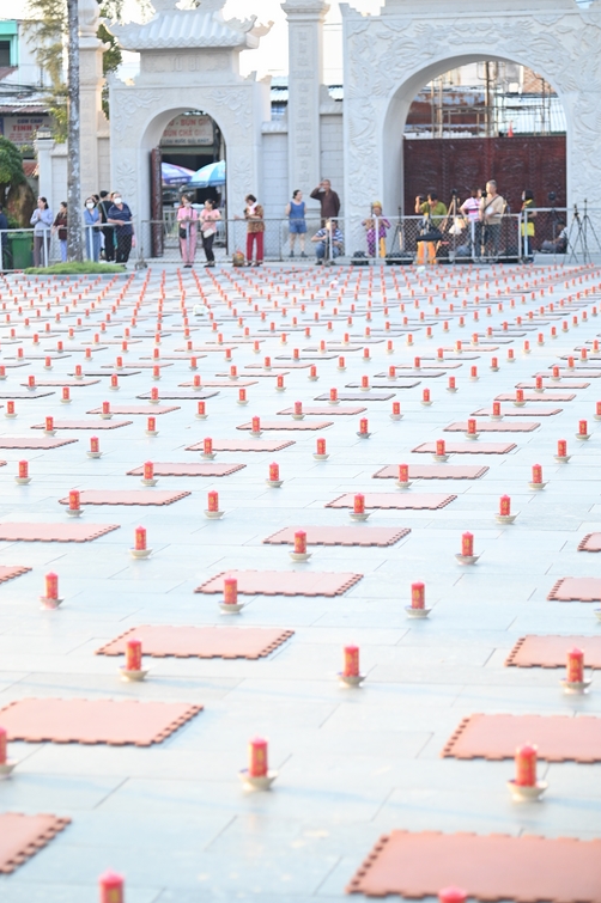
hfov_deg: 13.5
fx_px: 2534
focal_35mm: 101
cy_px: 379
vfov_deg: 20.2
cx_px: 229
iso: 1000
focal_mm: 78
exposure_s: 1/400
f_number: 4
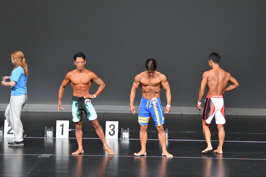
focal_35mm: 240
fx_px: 1772
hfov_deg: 8.6
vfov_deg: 5.7
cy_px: 88
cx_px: 133
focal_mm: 160
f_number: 5.6
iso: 5000
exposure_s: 1/400
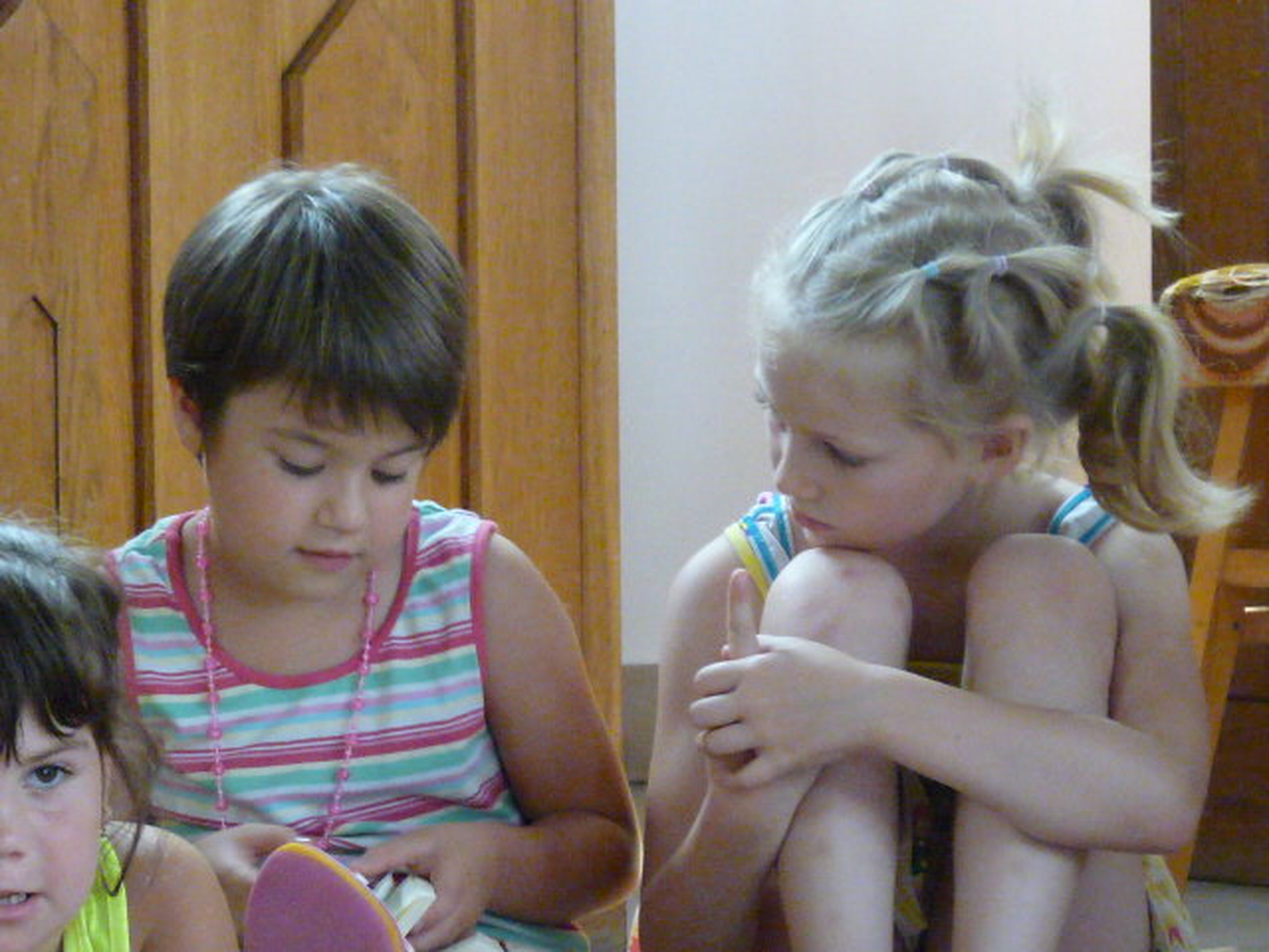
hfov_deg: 9.2
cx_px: 634
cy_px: 476
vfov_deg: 6.9
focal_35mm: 216
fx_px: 7918
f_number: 3.6
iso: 800
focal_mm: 21.6
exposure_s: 1/15
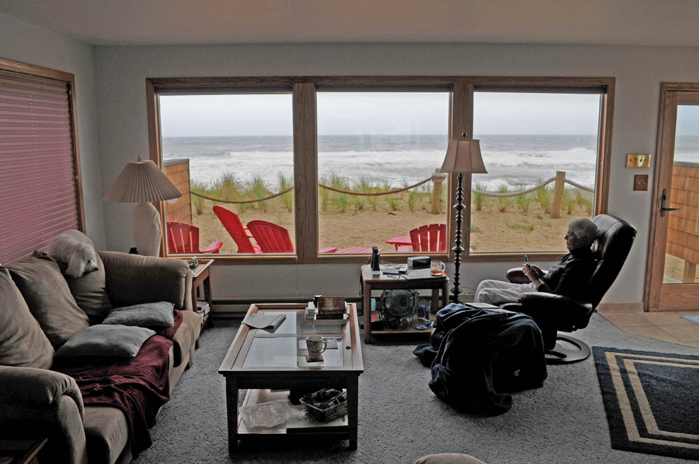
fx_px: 582
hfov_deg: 62.0
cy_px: 232
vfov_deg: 43.5
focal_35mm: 30
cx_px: 350
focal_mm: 20
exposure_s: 1/200
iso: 200
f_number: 7.1
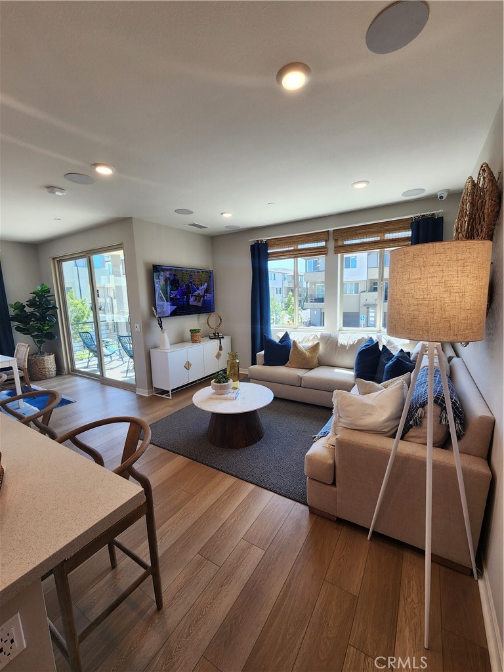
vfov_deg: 106.2
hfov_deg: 89.9
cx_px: 252
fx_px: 252
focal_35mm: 13
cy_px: 336
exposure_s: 1/120
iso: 64
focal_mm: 2.2
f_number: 2.2
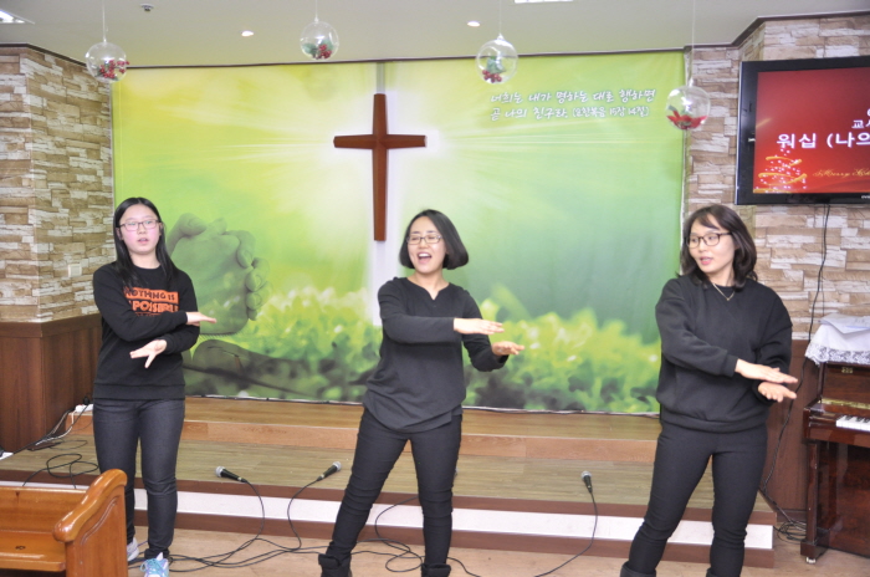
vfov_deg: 41.6
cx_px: 435
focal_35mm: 32
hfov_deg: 59.6
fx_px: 760
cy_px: 288
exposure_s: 1/200
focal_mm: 21
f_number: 3
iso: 800
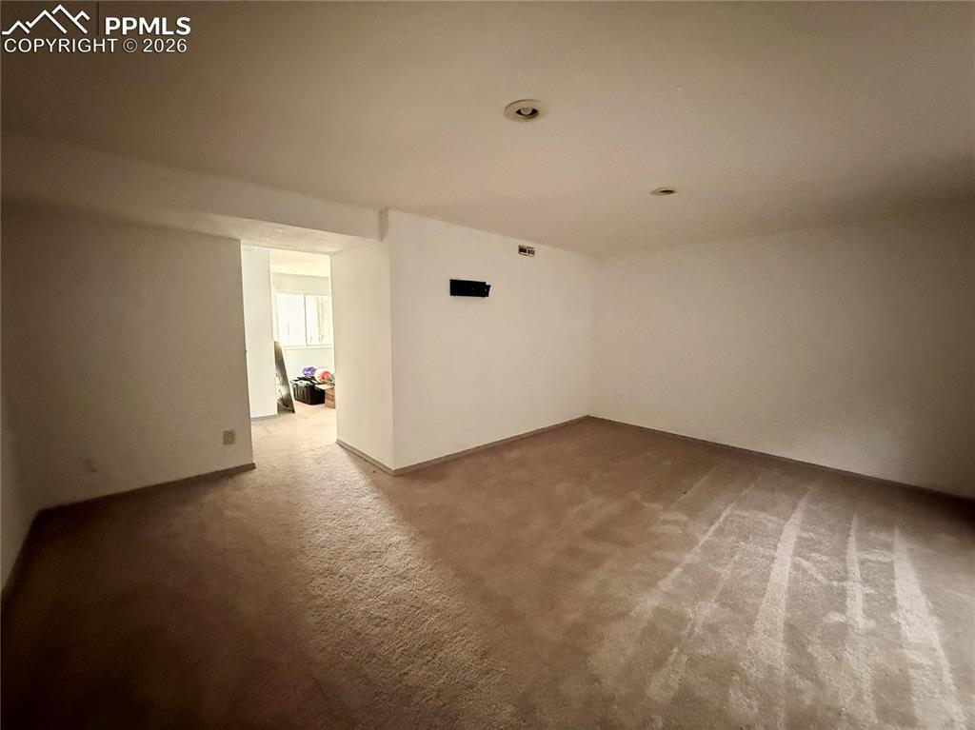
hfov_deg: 102.1
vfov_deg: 85.6
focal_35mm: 14
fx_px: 394
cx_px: 488
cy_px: 365
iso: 1250
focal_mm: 2.22
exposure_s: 1/40
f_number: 2.2
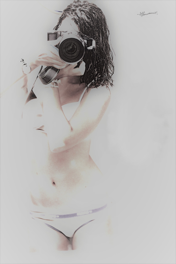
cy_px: 132
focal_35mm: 82
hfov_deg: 16.6
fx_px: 605
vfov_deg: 24.6
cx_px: 88
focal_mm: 55
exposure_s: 1/10
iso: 800
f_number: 4.5
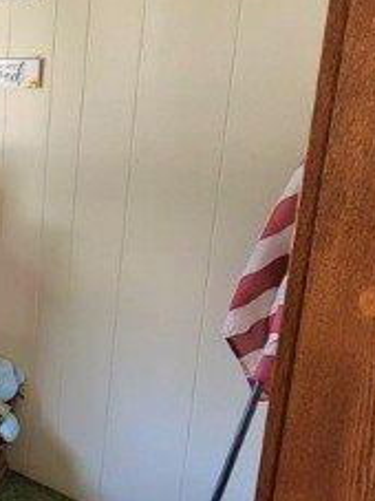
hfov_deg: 24.8
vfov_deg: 42.8
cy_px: 203
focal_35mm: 44
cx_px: -196
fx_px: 636
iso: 400
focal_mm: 2.2
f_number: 2.2
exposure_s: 1/60.2
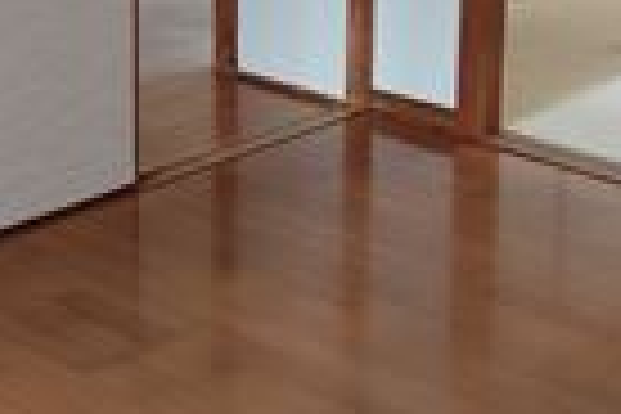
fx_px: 1501
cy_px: -63
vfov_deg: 15.2
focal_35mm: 87
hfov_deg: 23.4
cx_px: 315
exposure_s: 1/50
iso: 75
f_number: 1.8
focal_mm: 4.25
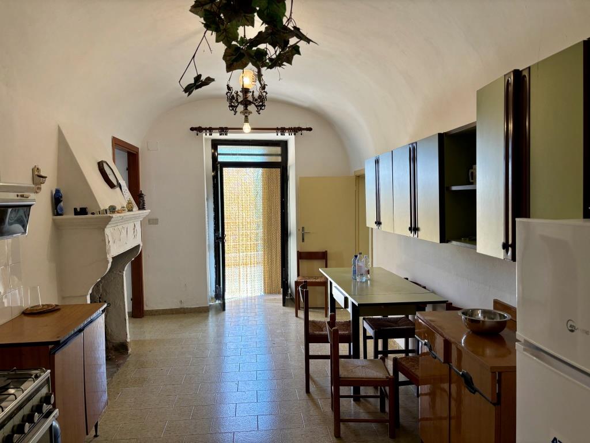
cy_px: 222
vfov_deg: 53.1
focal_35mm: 26
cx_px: 295
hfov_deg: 67.3
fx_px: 443
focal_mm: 5.96
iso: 80
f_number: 1.6
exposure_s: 1/100
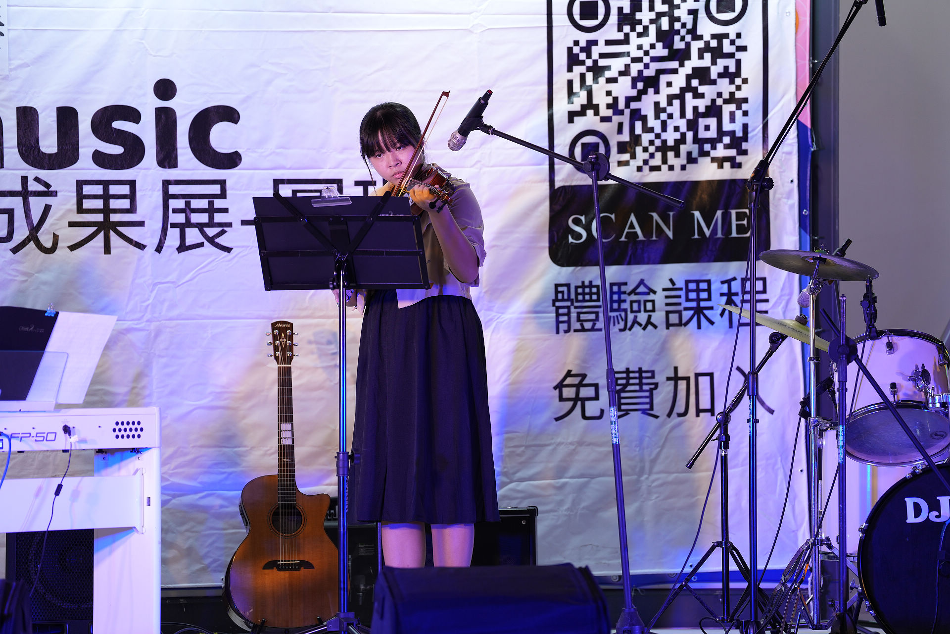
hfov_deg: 12.7
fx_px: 4275
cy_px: 317
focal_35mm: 162
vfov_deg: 8.5
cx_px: 475
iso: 200
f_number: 2.8
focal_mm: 162
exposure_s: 1/125
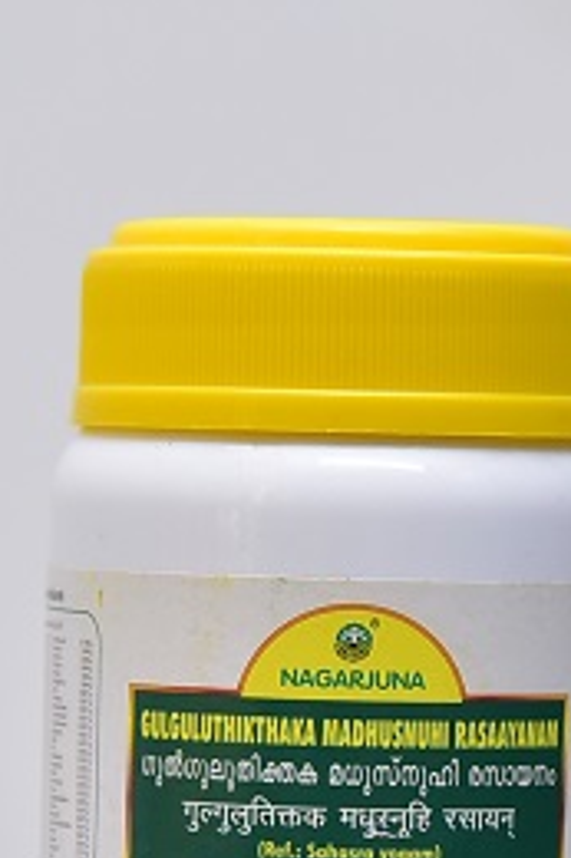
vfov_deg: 13.4
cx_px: 337
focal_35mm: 152
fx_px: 3621
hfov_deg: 9.0
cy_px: 795
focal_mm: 75
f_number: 4
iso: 1250
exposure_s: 1/125
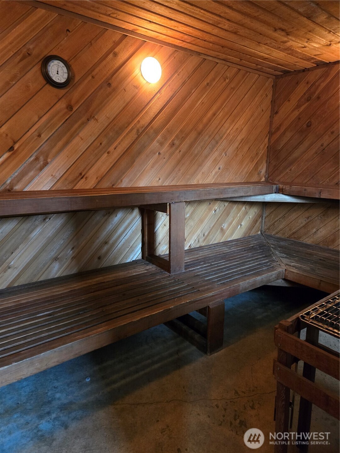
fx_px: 301
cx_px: 170
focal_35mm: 23
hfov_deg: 58.9
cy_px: 226
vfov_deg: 73.9
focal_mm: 5.4
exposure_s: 1/60
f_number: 1.8
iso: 1250
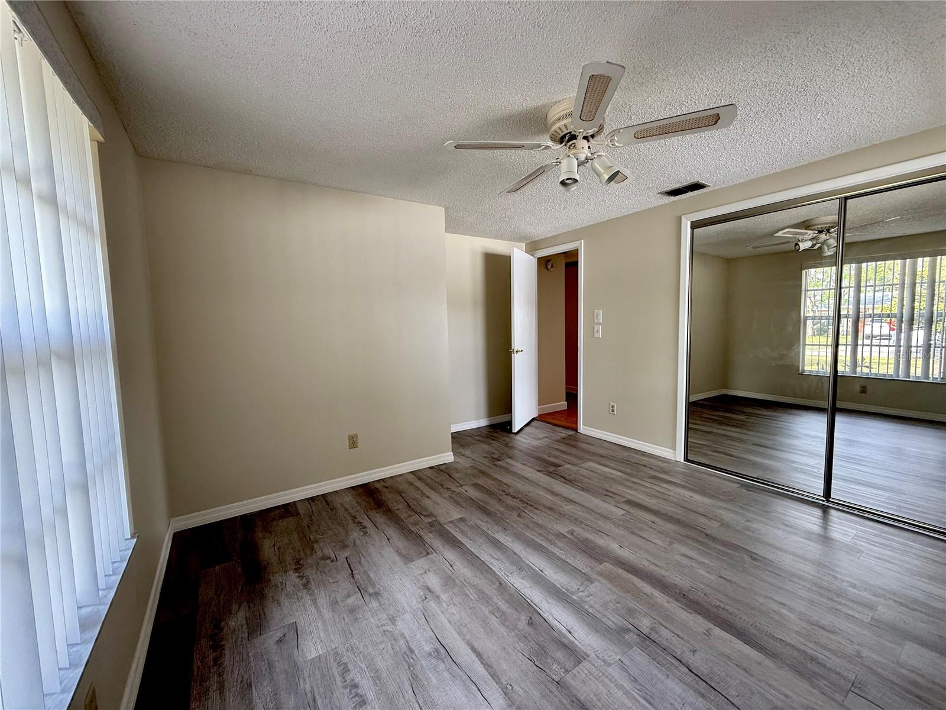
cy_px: 355
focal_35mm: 14
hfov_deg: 102.1
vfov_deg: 85.7
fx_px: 383
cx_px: 473
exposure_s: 1/99
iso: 160
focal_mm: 2.22
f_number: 2.2
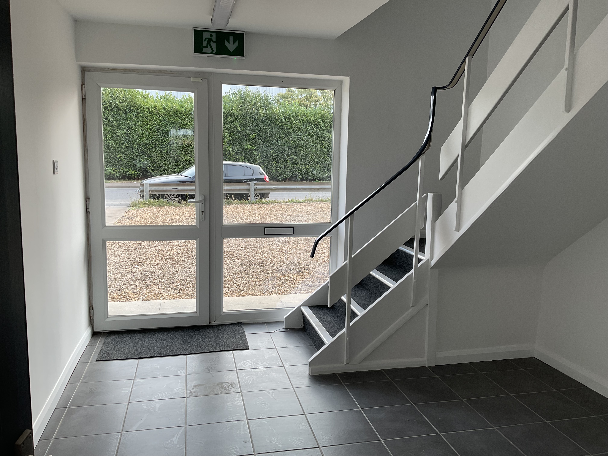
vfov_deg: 48.2
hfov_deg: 61.7
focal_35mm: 29
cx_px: 304
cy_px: 228
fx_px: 509
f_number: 1.8
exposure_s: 1/120
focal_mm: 3
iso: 20
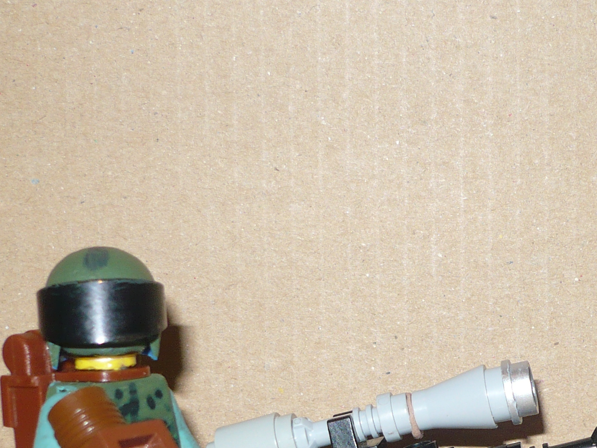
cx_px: 447
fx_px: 1414
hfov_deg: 23.6
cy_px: 422
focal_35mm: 82
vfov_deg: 17.7
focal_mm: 5.8
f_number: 2.8
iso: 100
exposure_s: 1/30
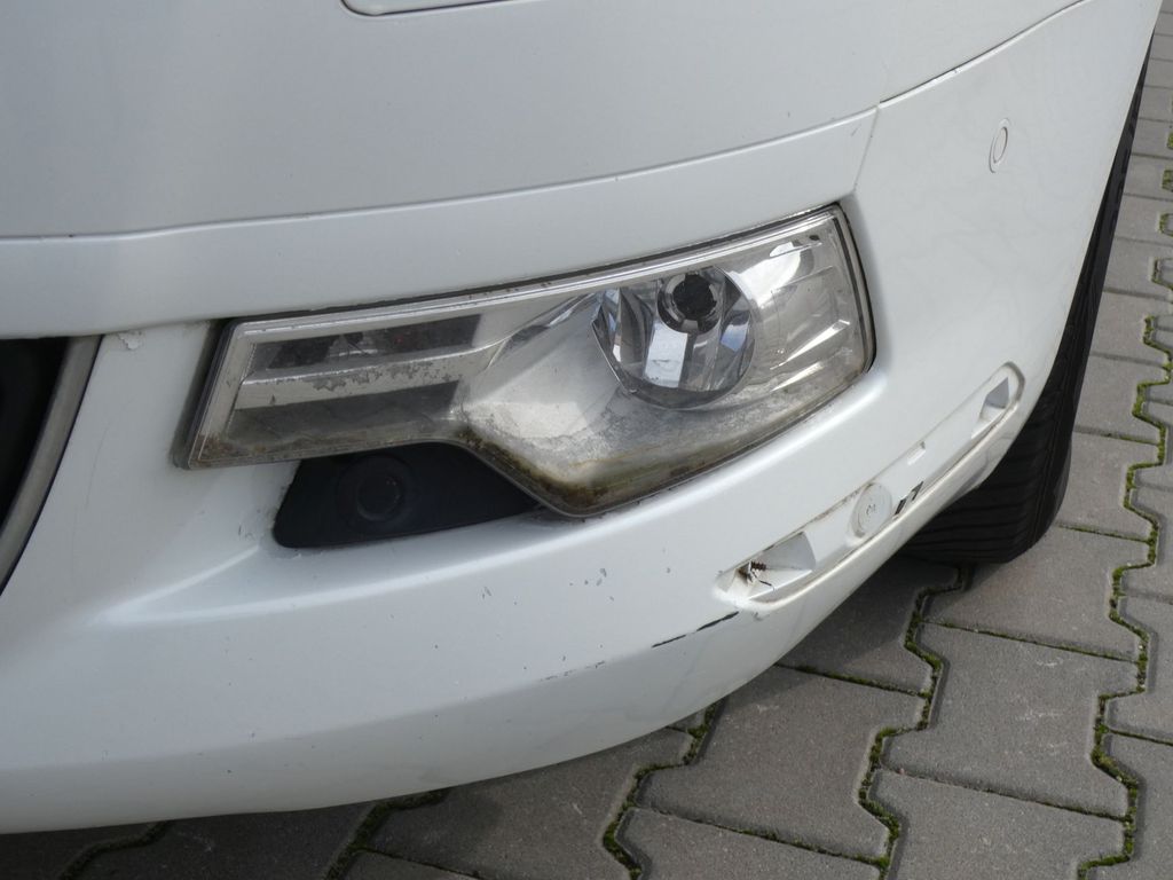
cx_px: 586
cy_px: 440
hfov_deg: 34.9
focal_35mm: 55
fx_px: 1864
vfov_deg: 26.6
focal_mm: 9.9
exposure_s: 1/200
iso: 80
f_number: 6.3
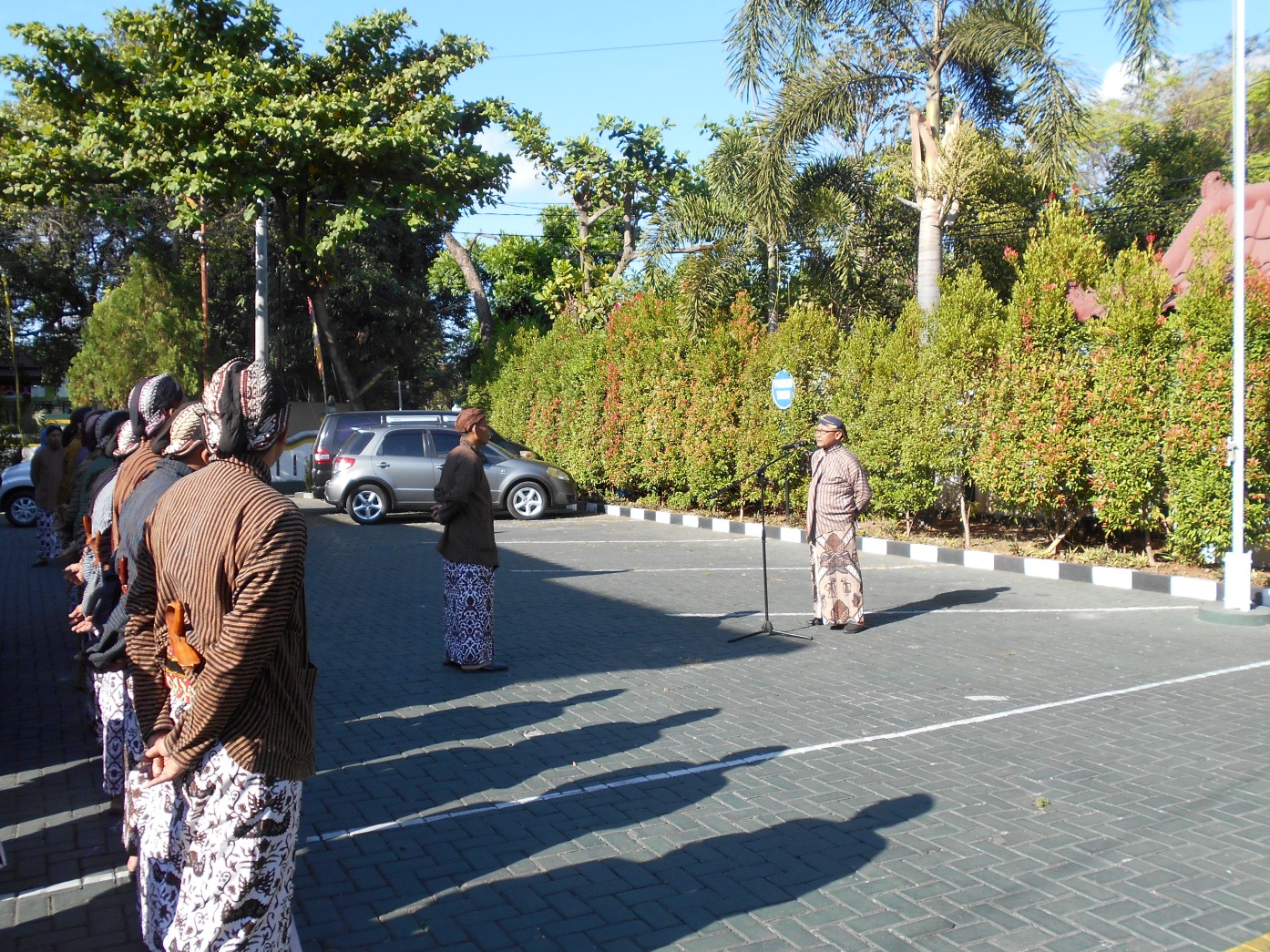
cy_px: 476
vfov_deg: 45.4
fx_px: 1137
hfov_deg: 58.4
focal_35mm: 31
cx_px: 619
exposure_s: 1/400
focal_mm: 5.1
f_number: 3.4
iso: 80
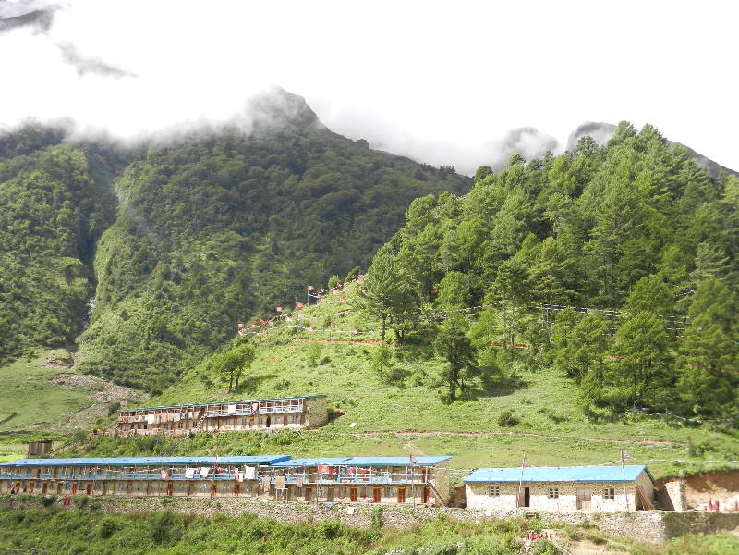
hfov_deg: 49.0
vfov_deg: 37.7
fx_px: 811
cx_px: 370
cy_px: 278
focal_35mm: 38
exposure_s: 1/400
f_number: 4
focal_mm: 6.9
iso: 160
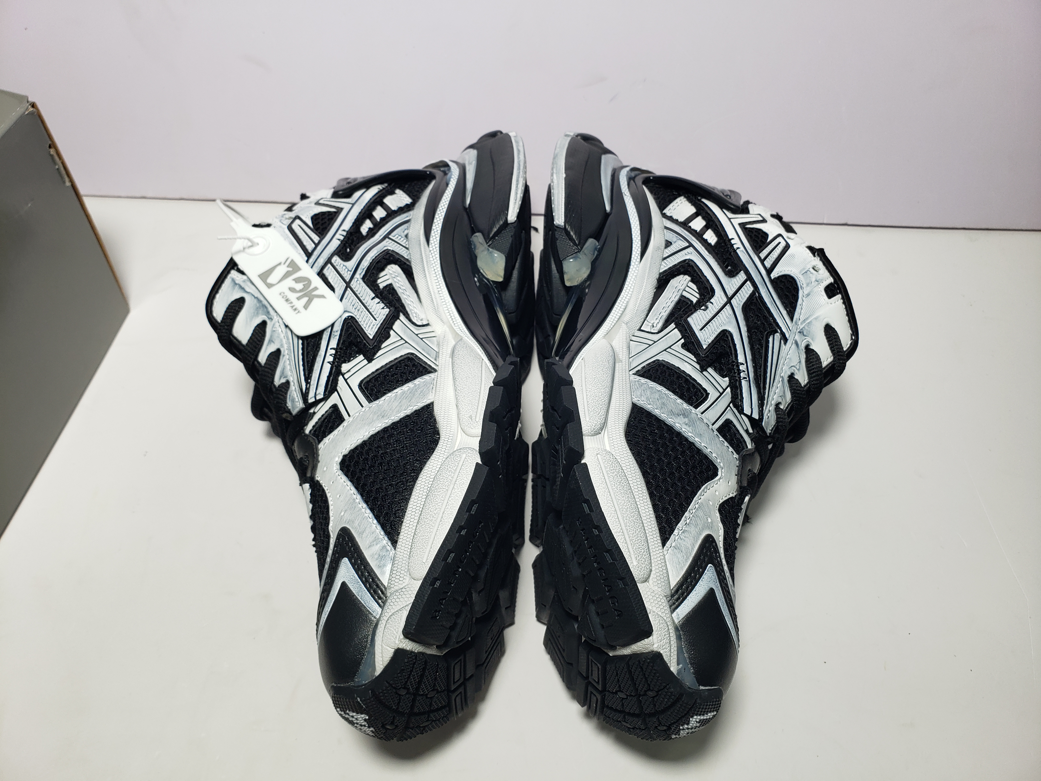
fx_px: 782
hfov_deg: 67.3
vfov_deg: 53.1
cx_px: 520
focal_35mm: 26
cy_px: 390
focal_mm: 4.3
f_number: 2.4
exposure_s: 1/171
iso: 50
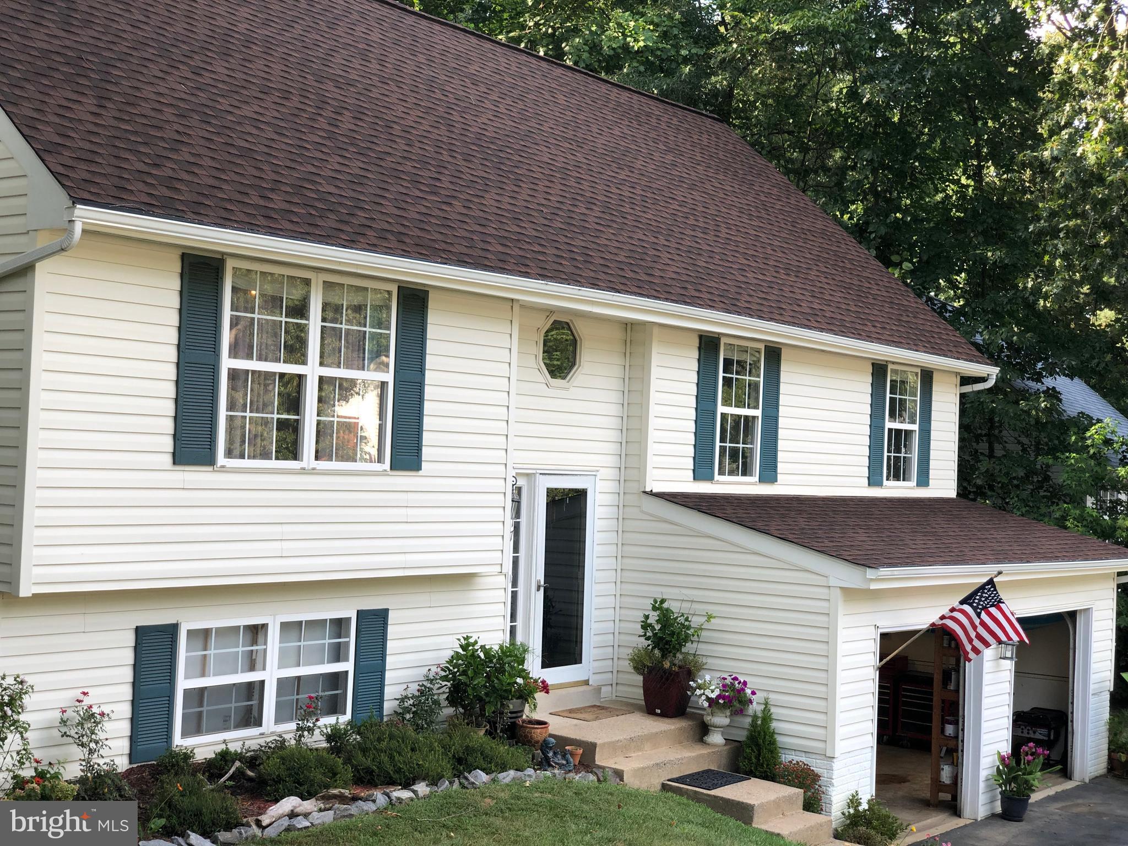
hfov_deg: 36.8
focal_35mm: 52
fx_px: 1694
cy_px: 423
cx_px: 564
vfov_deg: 28.0
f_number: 2.4
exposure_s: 1/120
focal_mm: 6
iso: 16
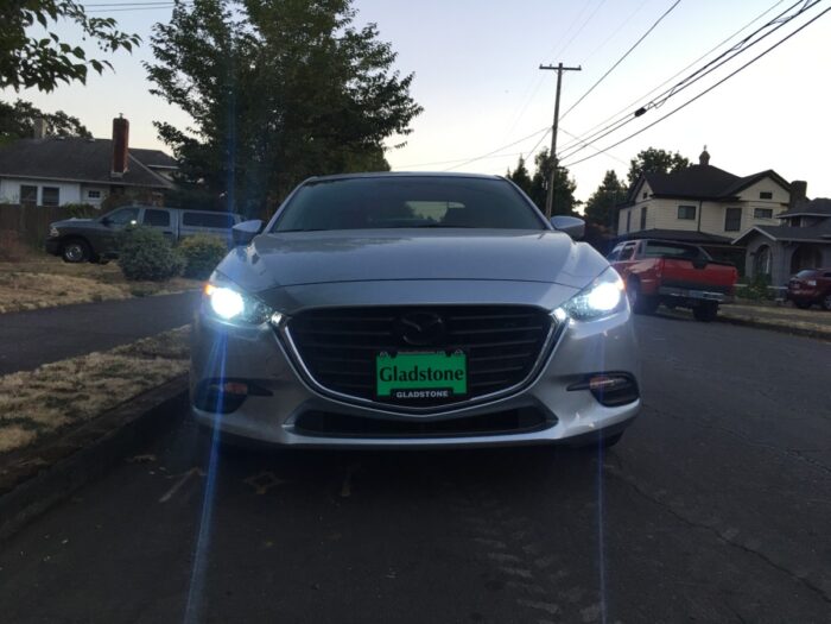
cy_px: 312
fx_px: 696
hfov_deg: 61.7
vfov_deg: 48.2
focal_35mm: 29
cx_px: 416
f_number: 2.2
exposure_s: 1/15
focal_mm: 4.15
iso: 25
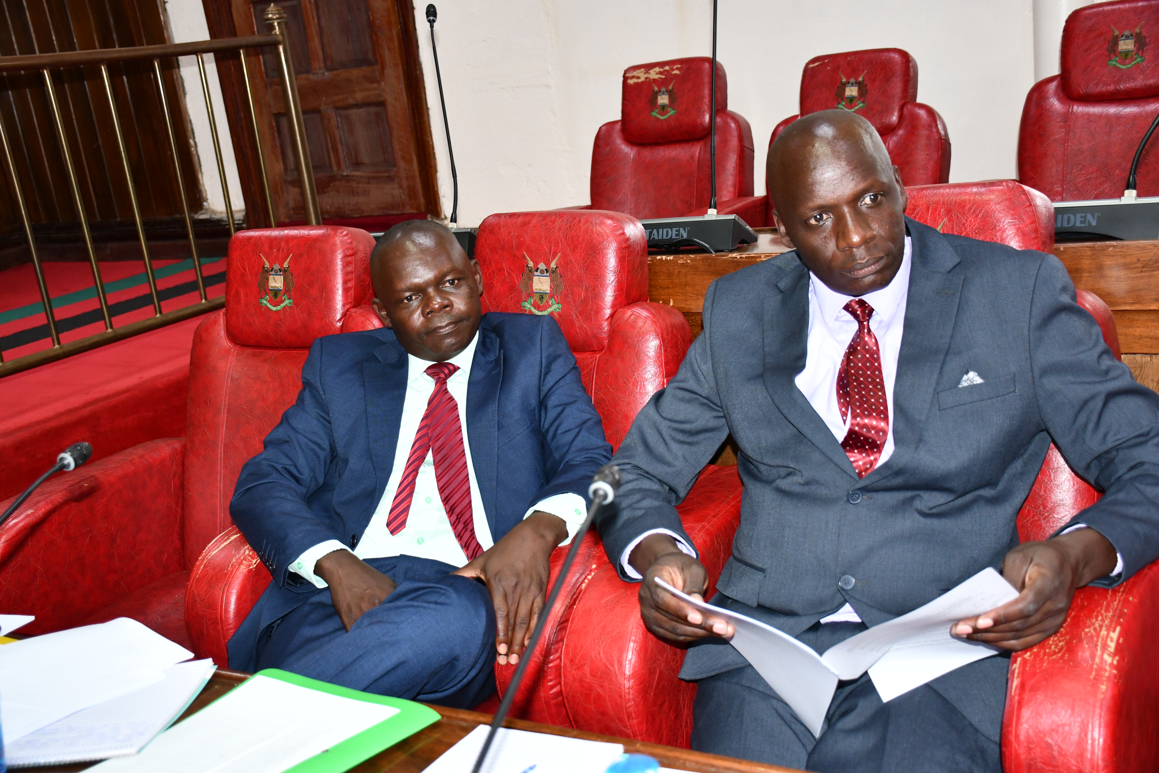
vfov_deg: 33.4
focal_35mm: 40
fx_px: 1288
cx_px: 580
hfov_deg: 48.5
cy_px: 386
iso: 1250
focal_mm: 27
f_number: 4
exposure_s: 1/60
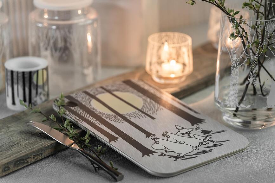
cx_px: 138
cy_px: 92
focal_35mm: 111
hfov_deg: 18.4
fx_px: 848
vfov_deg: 12.3
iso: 2000
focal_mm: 111
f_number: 3.2
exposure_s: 1/60
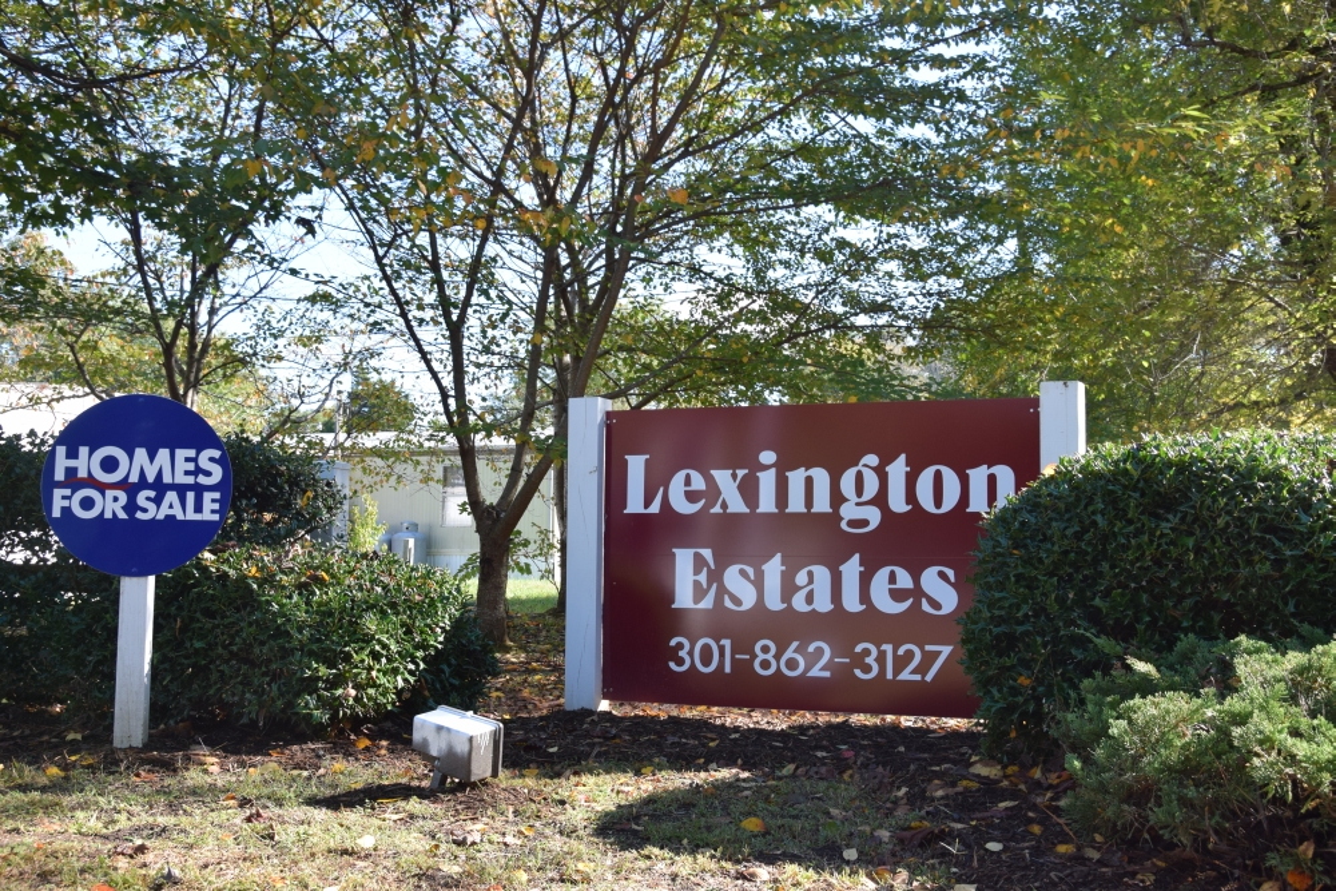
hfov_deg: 49.5
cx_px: 668
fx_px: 1447
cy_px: 446
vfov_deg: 34.2
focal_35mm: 39
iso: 400
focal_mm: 26
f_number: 8
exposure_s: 1/250
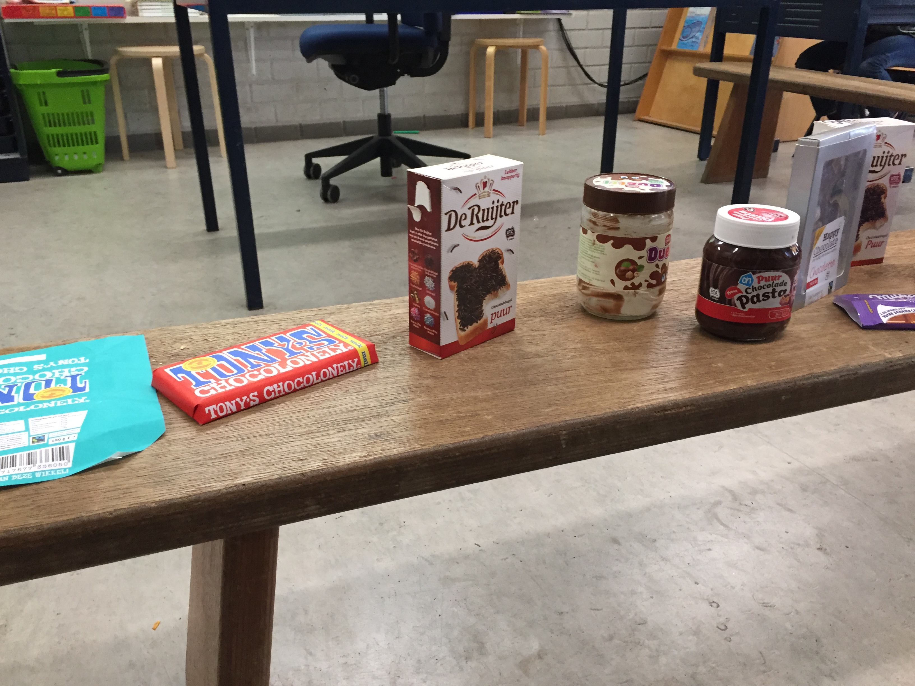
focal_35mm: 29
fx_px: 767
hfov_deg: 61.7
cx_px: 458
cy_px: 343
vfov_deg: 48.2
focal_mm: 4.15
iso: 200
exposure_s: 1/33
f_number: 2.2
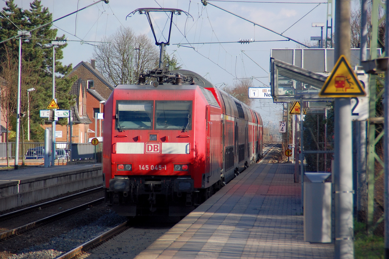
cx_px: 194
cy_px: 130
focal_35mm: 300
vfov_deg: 4.6
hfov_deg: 6.9
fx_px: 3239
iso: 400
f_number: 6.3
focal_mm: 200
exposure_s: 1/800
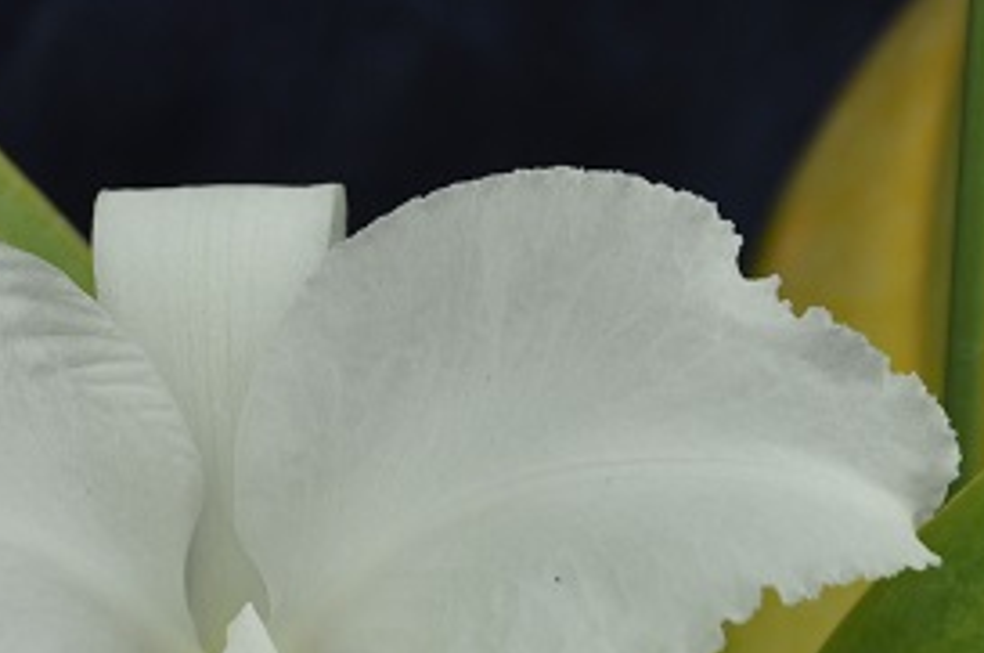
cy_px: 653
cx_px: 216
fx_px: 7643
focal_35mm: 280
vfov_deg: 4.9
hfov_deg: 7.4
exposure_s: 1/125
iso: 220
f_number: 8
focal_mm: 85
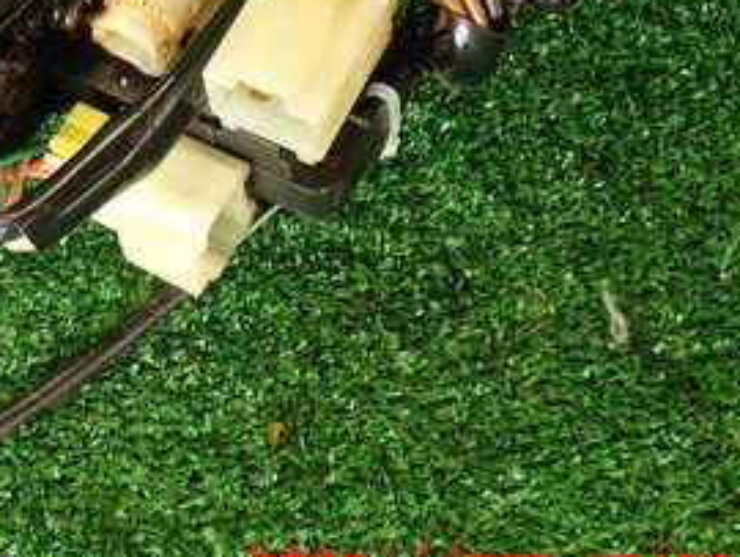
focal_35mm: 71
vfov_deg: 20.1
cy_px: -14
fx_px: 1519
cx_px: 47
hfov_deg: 26.3
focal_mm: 5.79
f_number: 2.4
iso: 200
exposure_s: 1/60
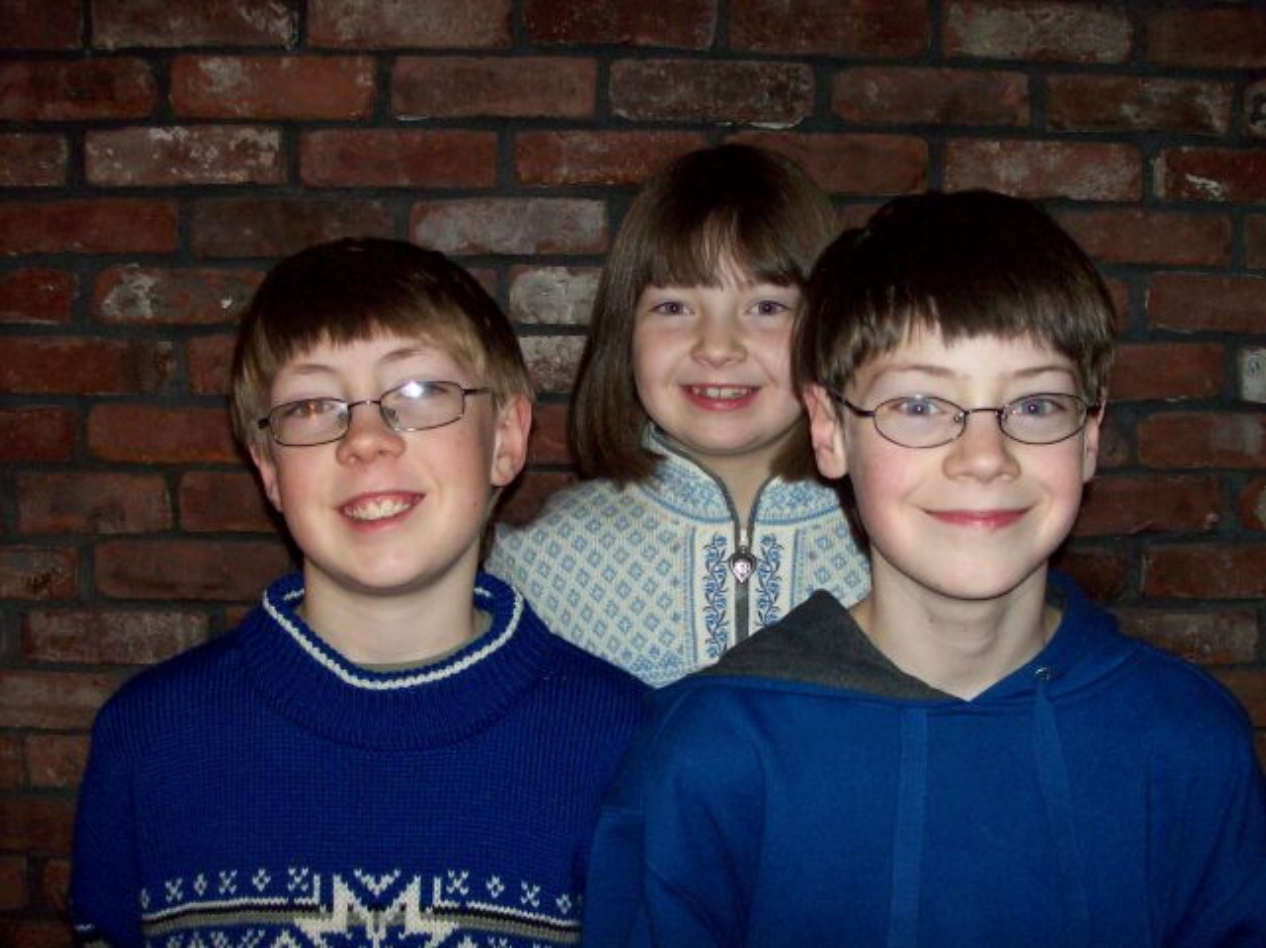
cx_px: 633
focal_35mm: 45
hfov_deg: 42.1
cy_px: 474
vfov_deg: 32.2
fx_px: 1645
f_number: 3
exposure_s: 1/73.1
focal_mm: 7.6
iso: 140
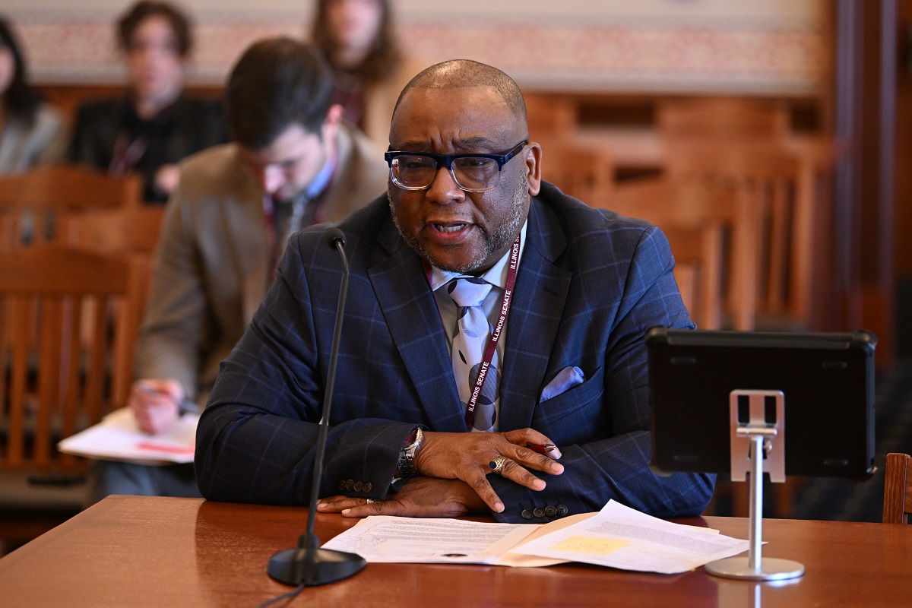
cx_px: 456
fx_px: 3800
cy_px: 304
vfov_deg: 9.1
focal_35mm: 150
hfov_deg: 13.7
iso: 3200
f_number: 2.8
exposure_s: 1/250
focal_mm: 150
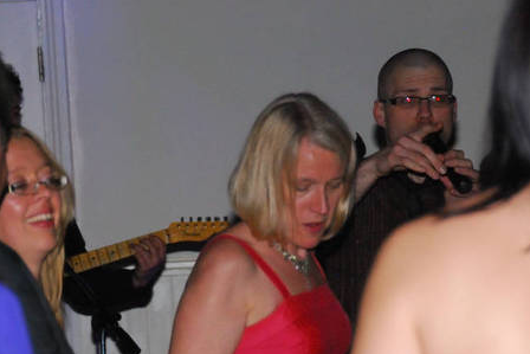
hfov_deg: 9.2
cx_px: 224
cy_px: 257
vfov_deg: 6.2
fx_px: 3281
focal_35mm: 223
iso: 1600
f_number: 5.3
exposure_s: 1/250
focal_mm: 95
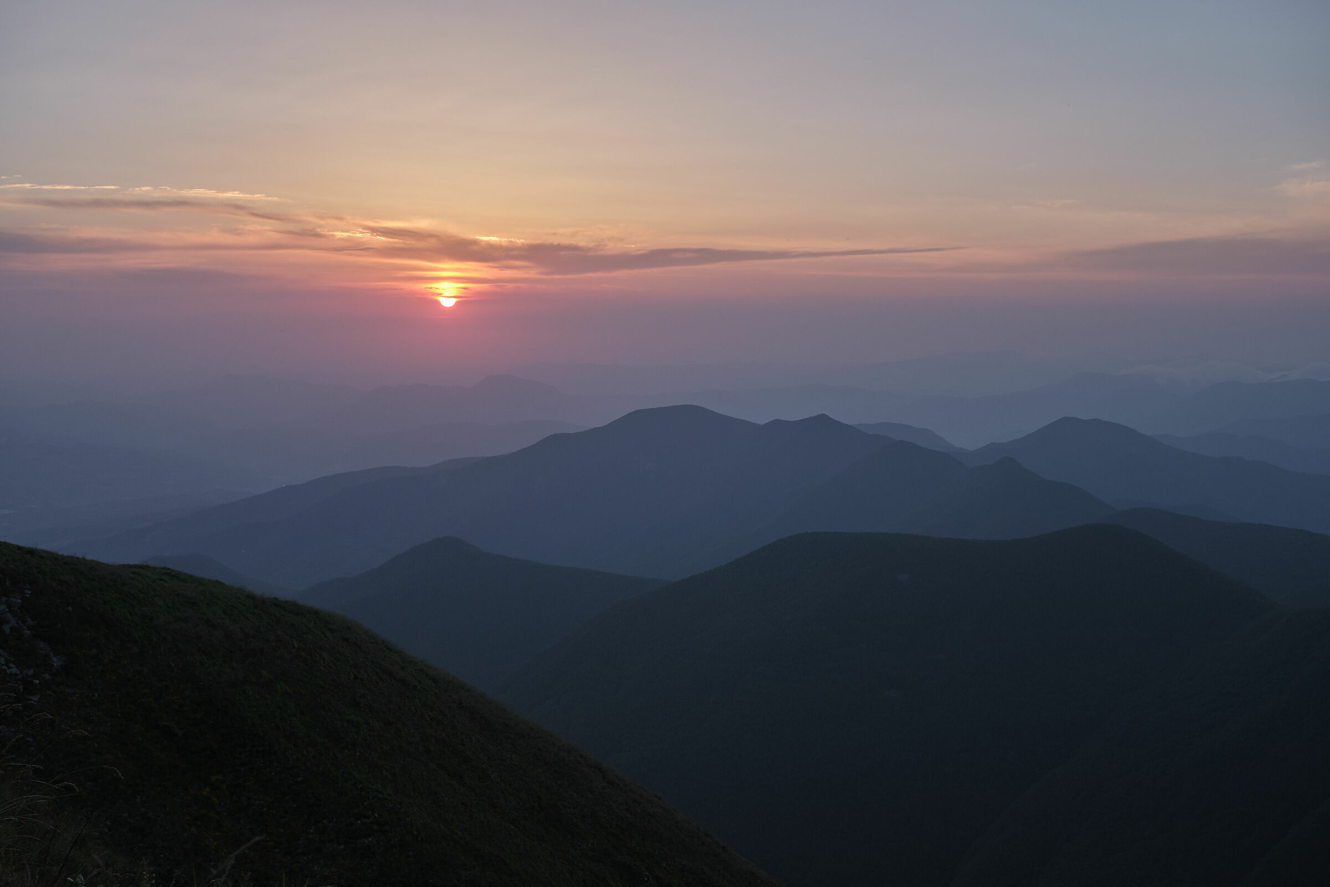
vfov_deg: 32.6
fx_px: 1515
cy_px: 444
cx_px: 665
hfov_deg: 47.4
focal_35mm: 41
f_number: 5.6
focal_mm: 27
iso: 200
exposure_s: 1/240
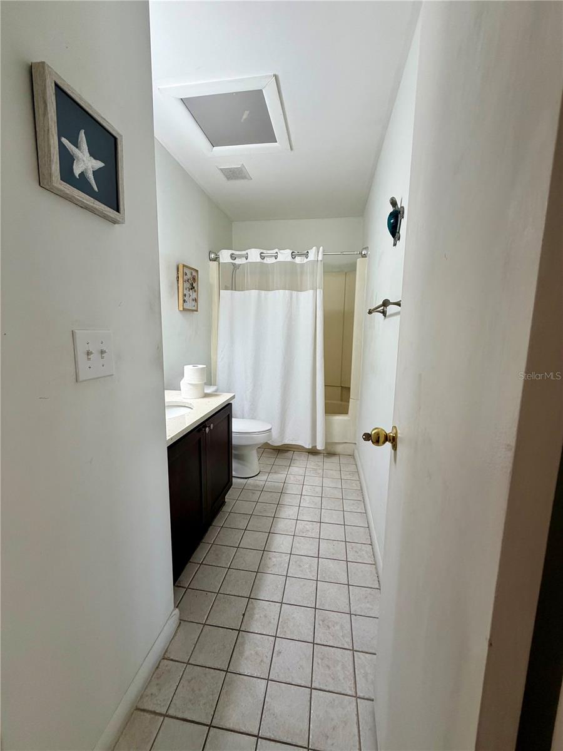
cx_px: 282
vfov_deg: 102.1
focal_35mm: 14
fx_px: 304
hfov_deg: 85.7
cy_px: 376
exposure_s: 1/120
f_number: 2.2
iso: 200
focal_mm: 2.22
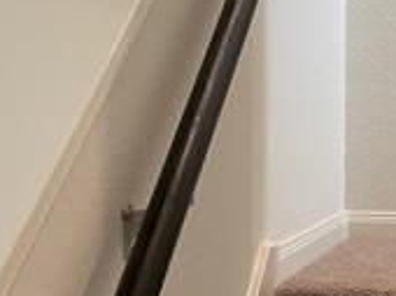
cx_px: 519
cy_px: 210
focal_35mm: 98
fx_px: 1120
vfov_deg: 15.0
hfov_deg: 18.6
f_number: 1.6
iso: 200
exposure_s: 1/60
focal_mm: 4.2
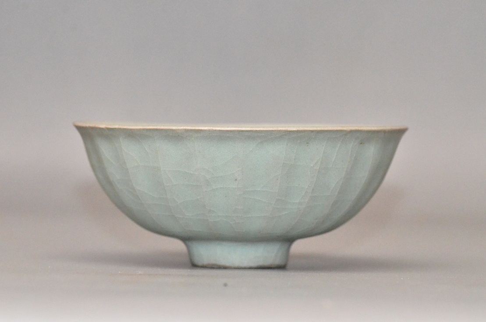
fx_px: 2122
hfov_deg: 13.1
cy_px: 161
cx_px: 243
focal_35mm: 158
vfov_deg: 8.7
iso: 6400
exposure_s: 1/30
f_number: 6.3
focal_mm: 105
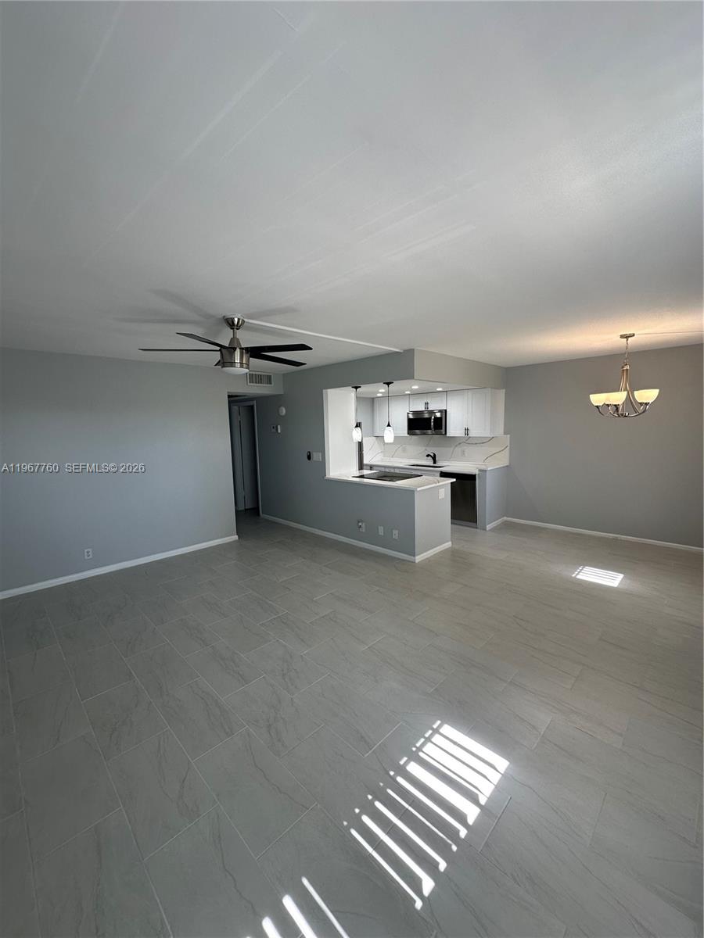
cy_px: 469
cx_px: 352
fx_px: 380
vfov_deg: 102.1
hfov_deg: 85.7
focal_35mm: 14
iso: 64
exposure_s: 1/120
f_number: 2.2
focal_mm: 2.22
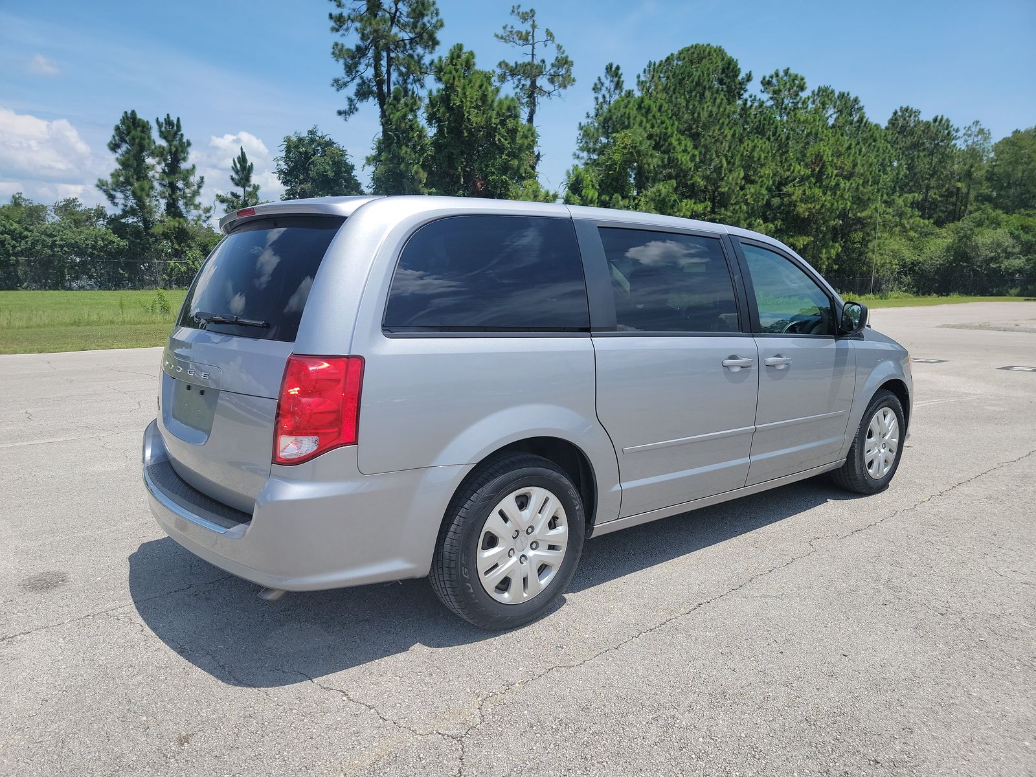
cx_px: 518
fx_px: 718
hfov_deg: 71.6
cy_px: 388
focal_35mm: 24
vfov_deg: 56.8
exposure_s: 1/1016
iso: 50
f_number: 1.8
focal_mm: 6.7
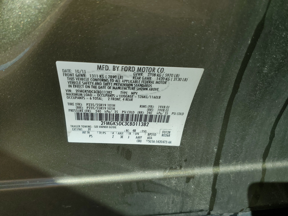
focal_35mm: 26
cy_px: 108
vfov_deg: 53.1
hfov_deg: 67.3
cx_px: 144
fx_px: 216
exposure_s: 1/2500
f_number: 1.5
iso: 50
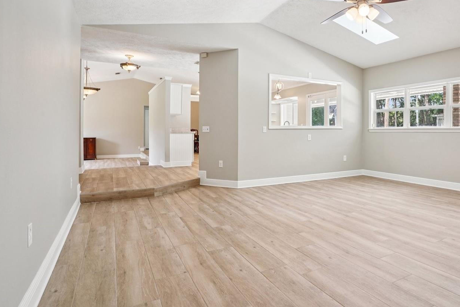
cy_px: 130
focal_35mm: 22
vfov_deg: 57.0
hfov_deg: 76.9
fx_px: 281
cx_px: 293
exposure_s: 1/25
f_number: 9
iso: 400
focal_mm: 17
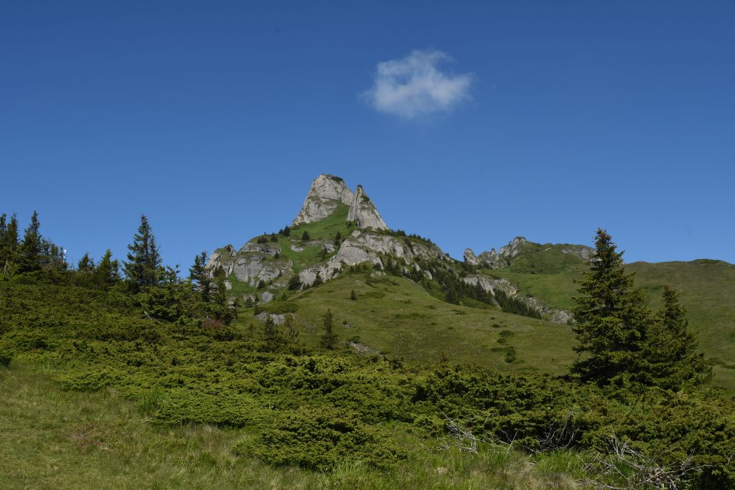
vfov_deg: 36.9
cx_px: 368
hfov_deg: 53.1
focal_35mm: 36
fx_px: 735
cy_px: 245
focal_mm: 24
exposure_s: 1/200
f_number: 11
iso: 100
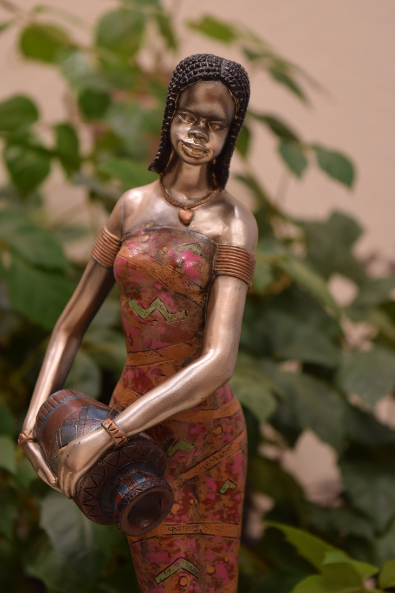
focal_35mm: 82
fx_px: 1358
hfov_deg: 16.6
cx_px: 198
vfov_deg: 24.6
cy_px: 296
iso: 400
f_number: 5.6
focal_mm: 55
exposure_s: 1/13
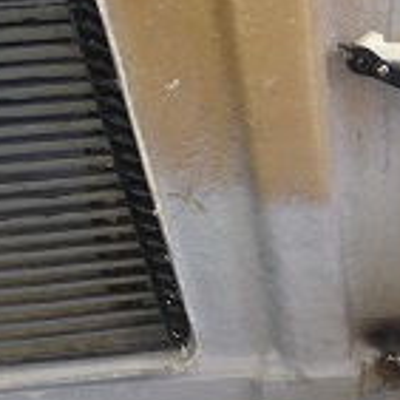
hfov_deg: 21.9
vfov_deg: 22.4
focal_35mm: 76
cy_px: 62
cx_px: 1
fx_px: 994
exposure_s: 1/20
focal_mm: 4.12
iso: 100
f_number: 2.4
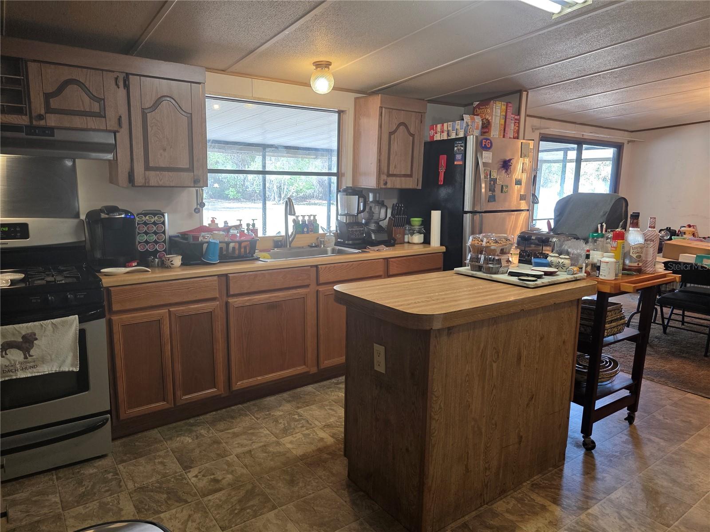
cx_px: 355
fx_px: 472
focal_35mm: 23
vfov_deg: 58.9
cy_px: 266
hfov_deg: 73.9
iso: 250
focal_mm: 6.3
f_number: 1.7
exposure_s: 1/120
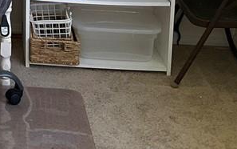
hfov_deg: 17.5
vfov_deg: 11.5
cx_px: -123
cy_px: -119
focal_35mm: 106
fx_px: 685
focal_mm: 3
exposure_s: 1/122
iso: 50
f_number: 1.8
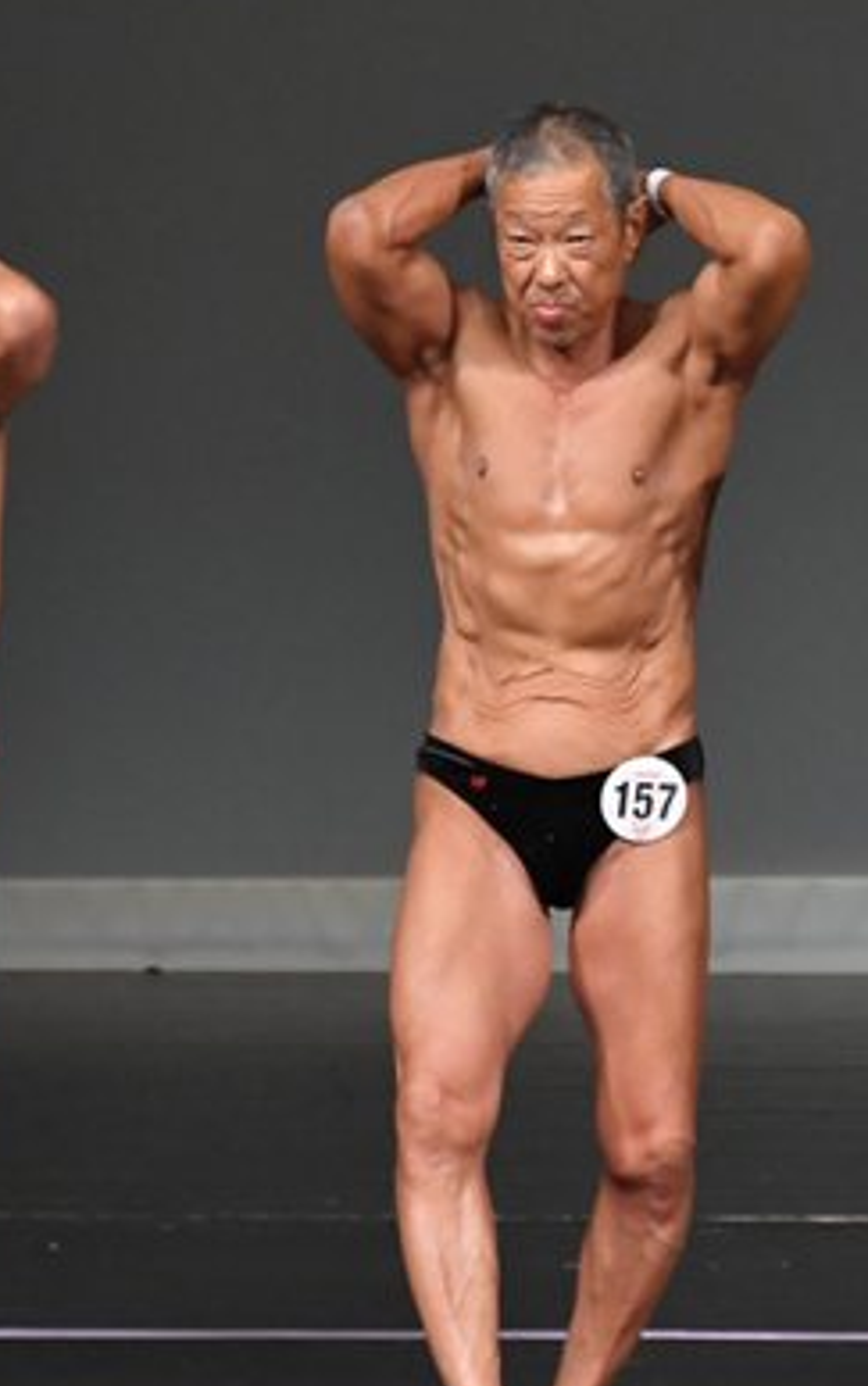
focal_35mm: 702
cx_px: 1281
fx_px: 26531
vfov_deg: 3.0
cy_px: 764
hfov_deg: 1.9
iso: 4000
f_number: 5.6
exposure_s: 1/400
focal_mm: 230
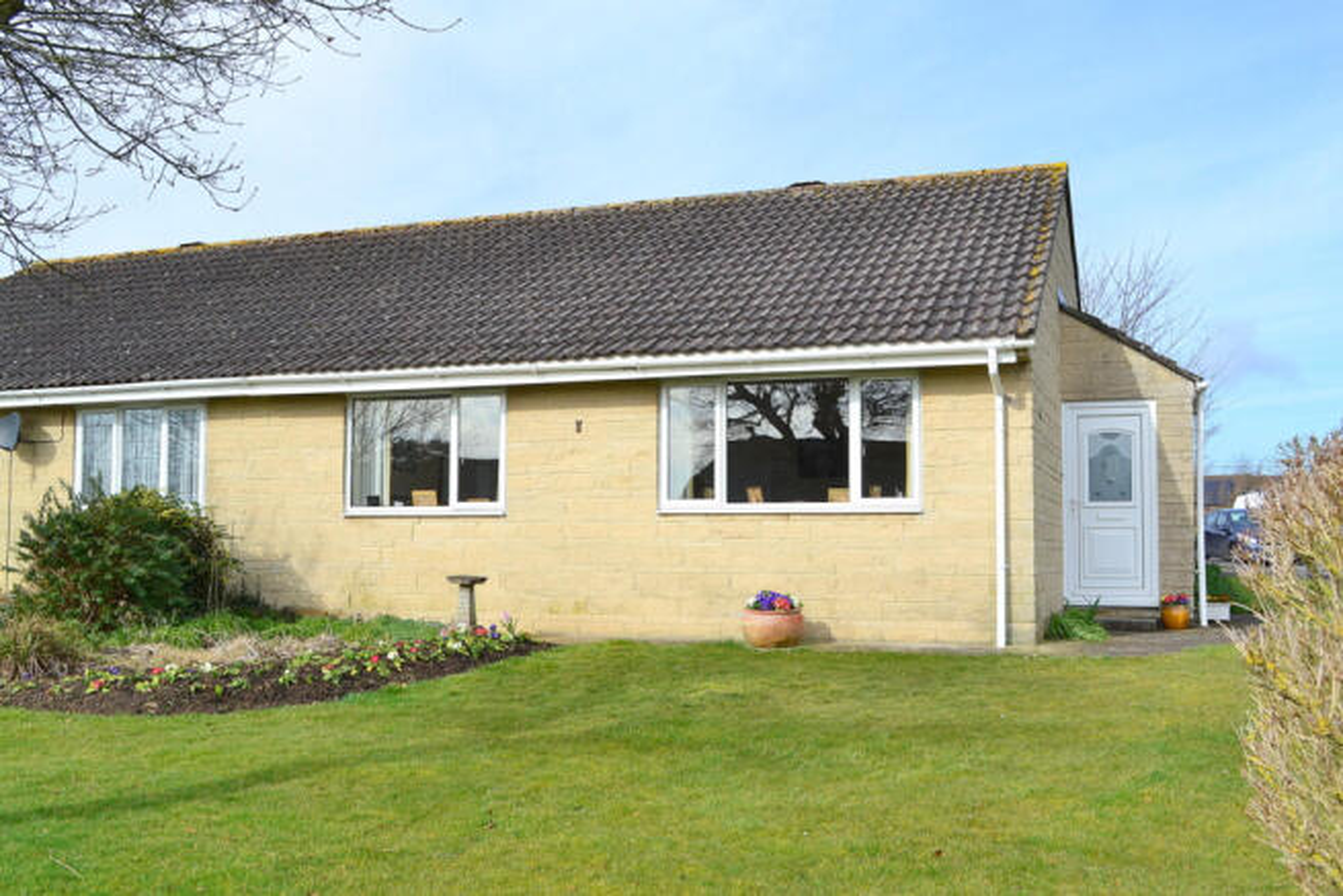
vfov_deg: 36.9
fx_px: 1343
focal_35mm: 36
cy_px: 448
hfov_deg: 53.1
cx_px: 672
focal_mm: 24
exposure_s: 1/400
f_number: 11
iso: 400
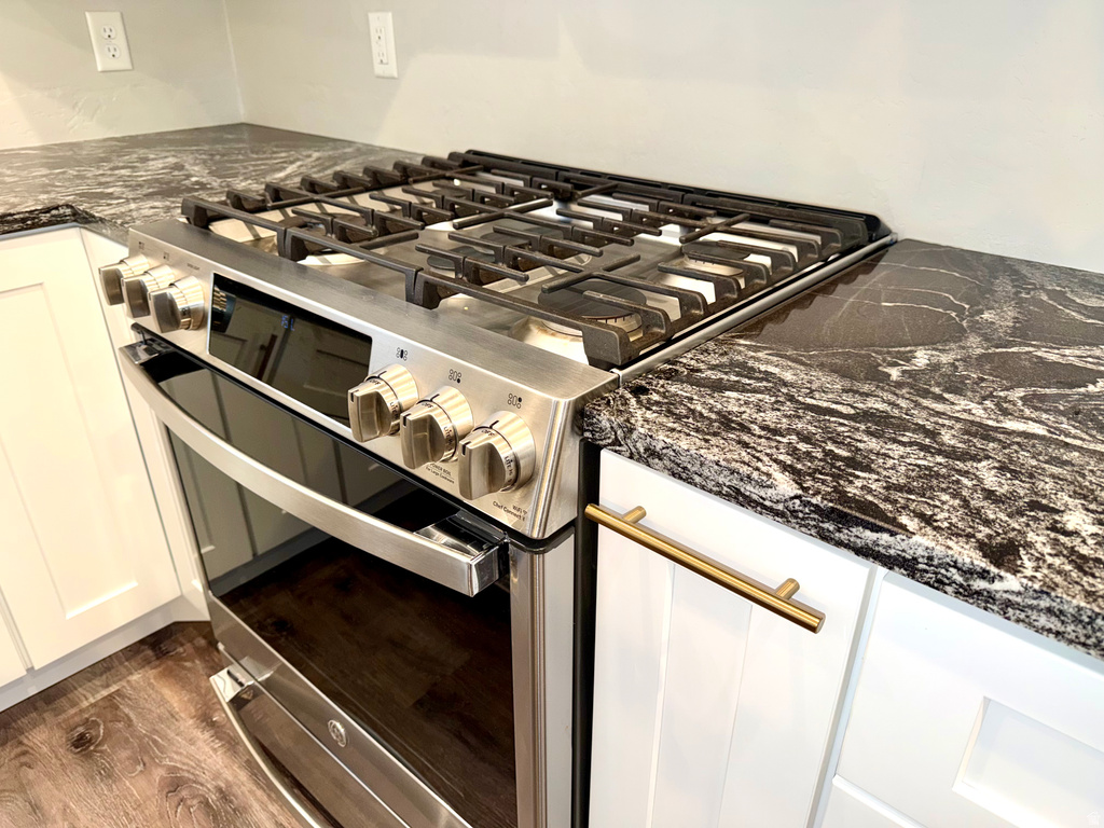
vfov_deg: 56.8
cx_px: 552
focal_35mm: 24
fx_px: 765
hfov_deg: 71.6
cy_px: 414
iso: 64
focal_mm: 6.76
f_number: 1.78
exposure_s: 1/39
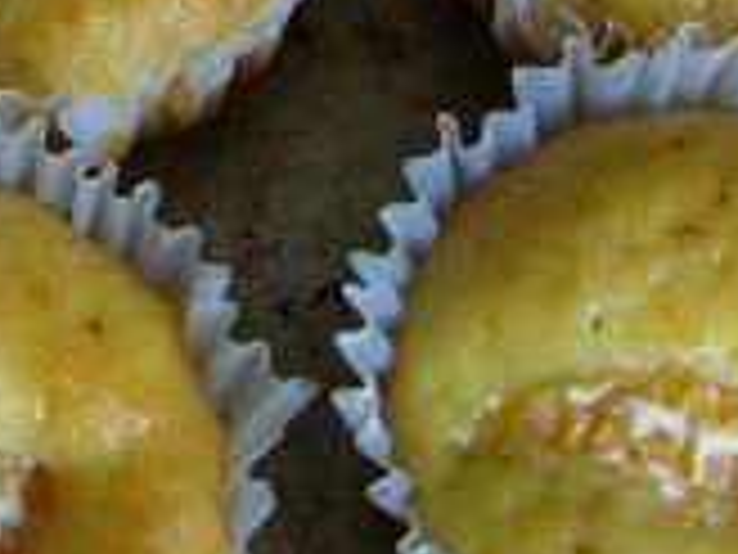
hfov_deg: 13.3
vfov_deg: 9.7
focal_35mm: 148
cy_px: -338
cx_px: 288
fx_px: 3155
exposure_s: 1/23.2
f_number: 2.8
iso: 200
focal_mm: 7.8
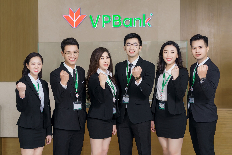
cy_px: 78
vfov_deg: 19.5
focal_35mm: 70
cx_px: 116
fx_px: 451
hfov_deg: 28.8
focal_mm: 70
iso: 250
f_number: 4
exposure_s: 1/160
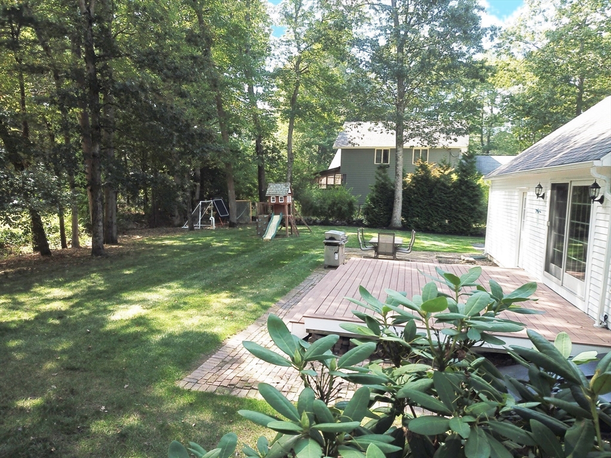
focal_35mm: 26
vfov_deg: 53.1
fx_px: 459
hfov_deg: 67.3
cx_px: 306
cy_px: 229
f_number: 2.2
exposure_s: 1/320
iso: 100
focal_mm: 4.73
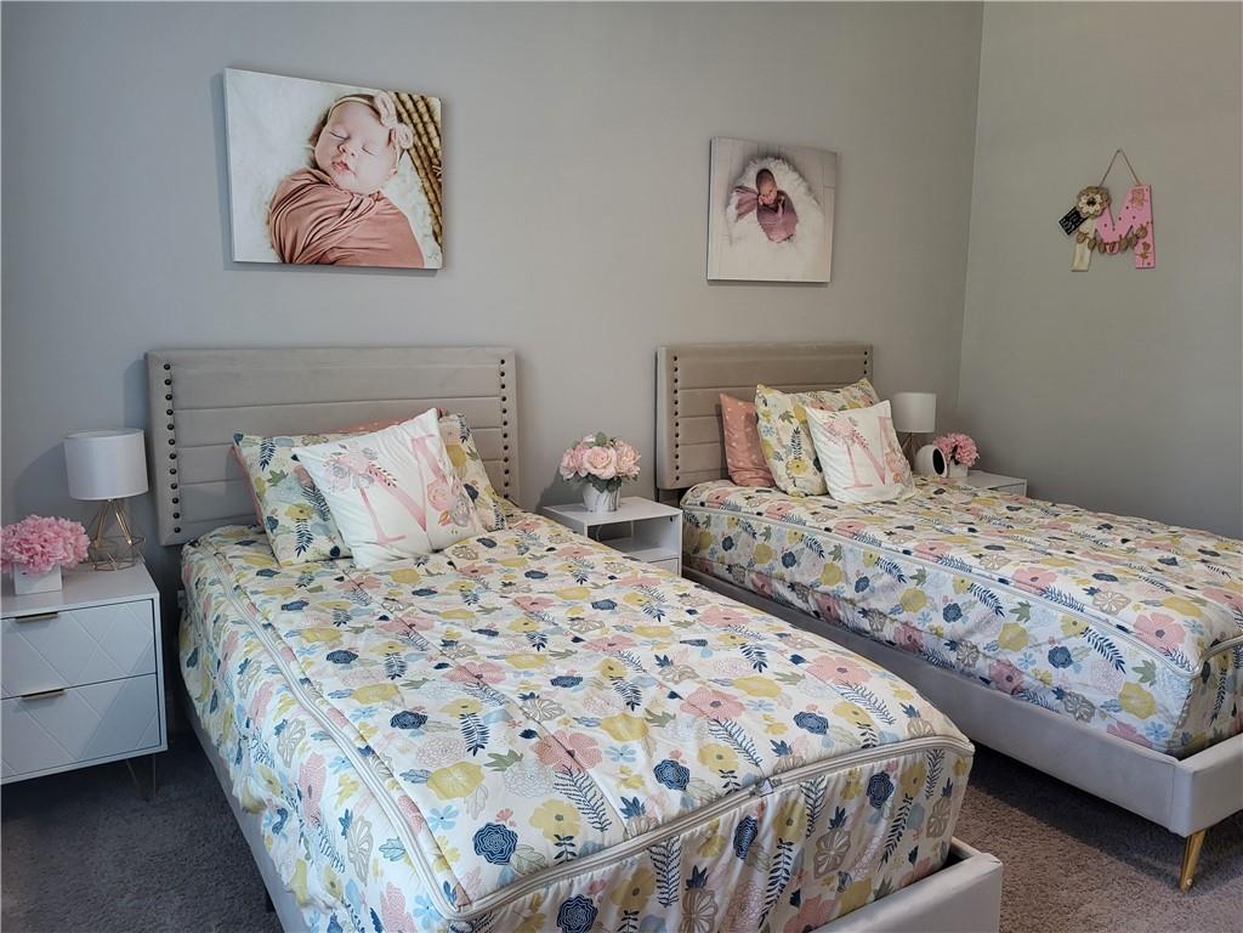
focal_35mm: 26
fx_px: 934
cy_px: 466
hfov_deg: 67.3
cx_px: 622
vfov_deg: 53.1
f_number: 1.8
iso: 200
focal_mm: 5.4
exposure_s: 1/40
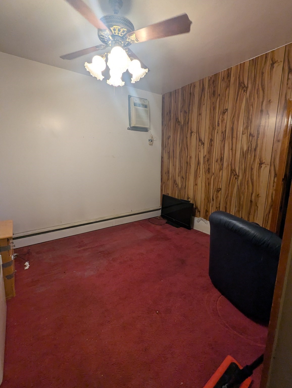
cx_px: 146
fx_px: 179
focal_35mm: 16
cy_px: 194
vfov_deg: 94.4
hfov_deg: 78.3
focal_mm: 2.35
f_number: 2.2
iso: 196
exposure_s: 1/40
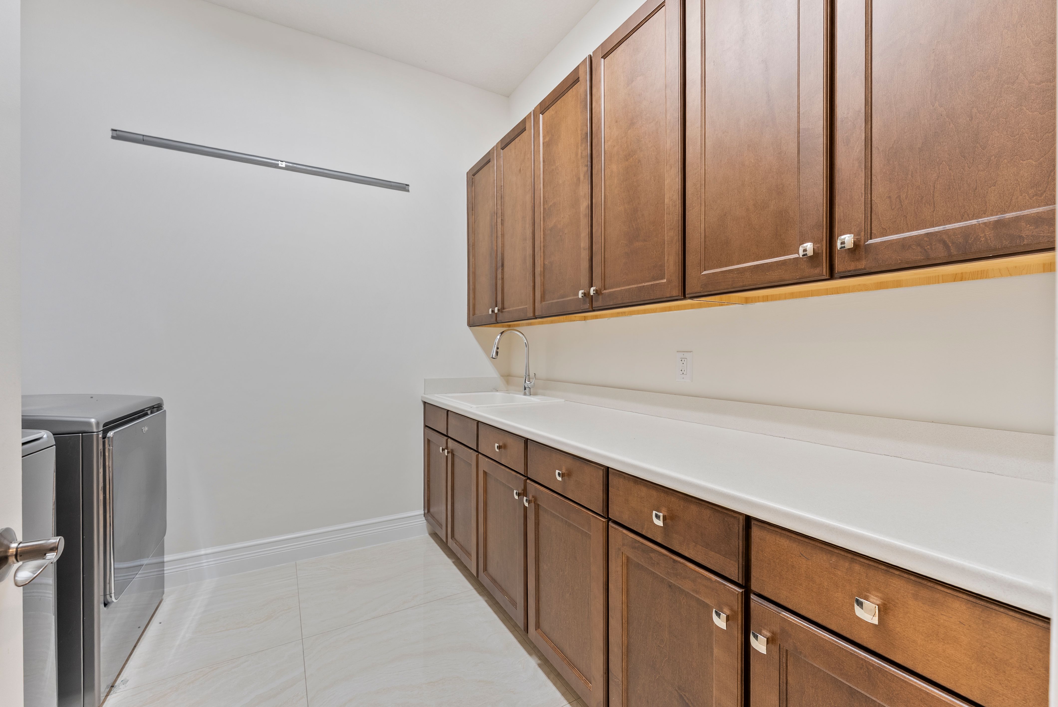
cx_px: 529
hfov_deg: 101.5
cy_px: 354
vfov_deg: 78.5
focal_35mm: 15
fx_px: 432
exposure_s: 1/2.5
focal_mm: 14.7
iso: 320
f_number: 6.3
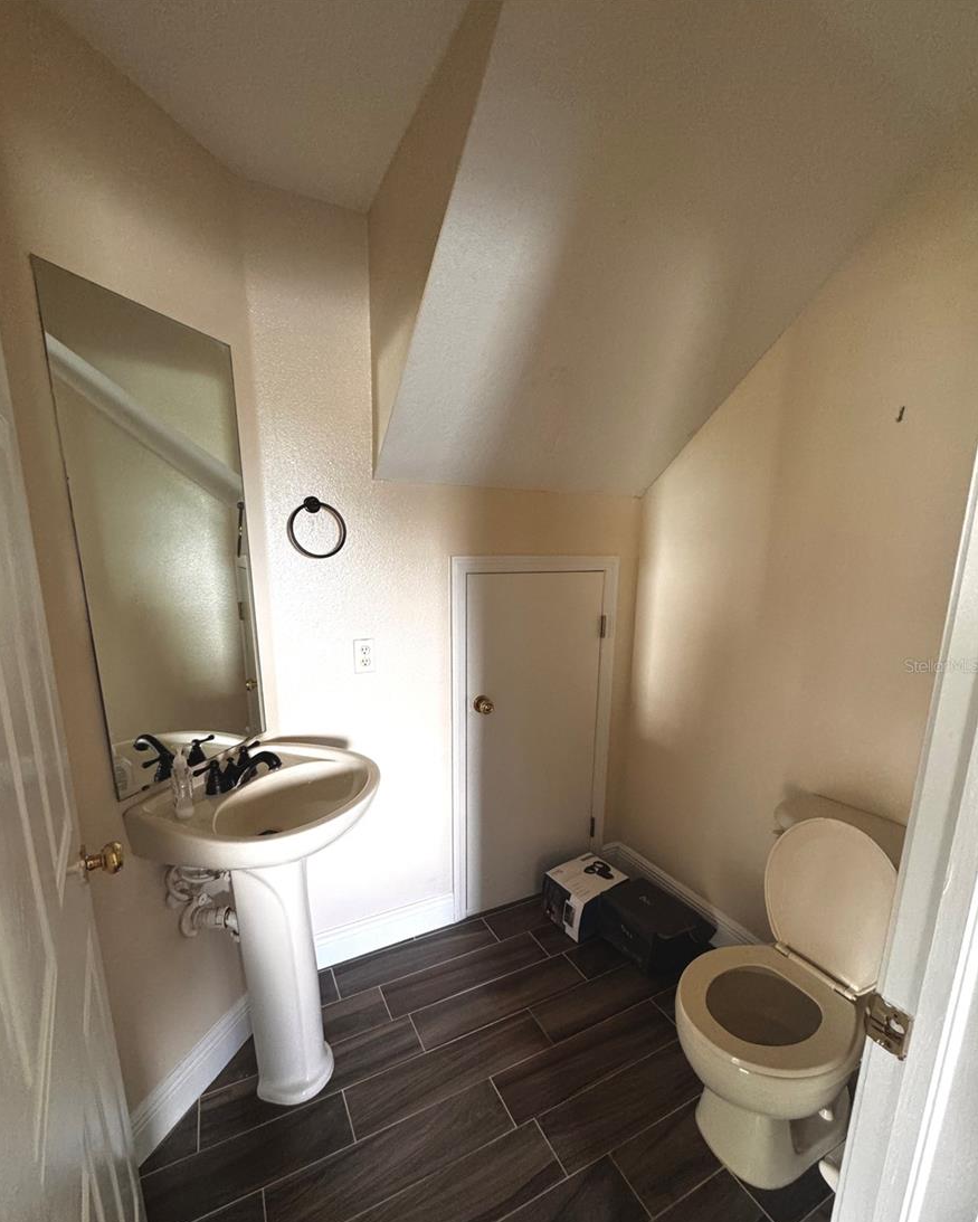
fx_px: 542
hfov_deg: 84.1
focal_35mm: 15
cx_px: 481
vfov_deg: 96.5
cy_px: 665
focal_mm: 2.22
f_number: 2.2
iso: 500
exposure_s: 1/60
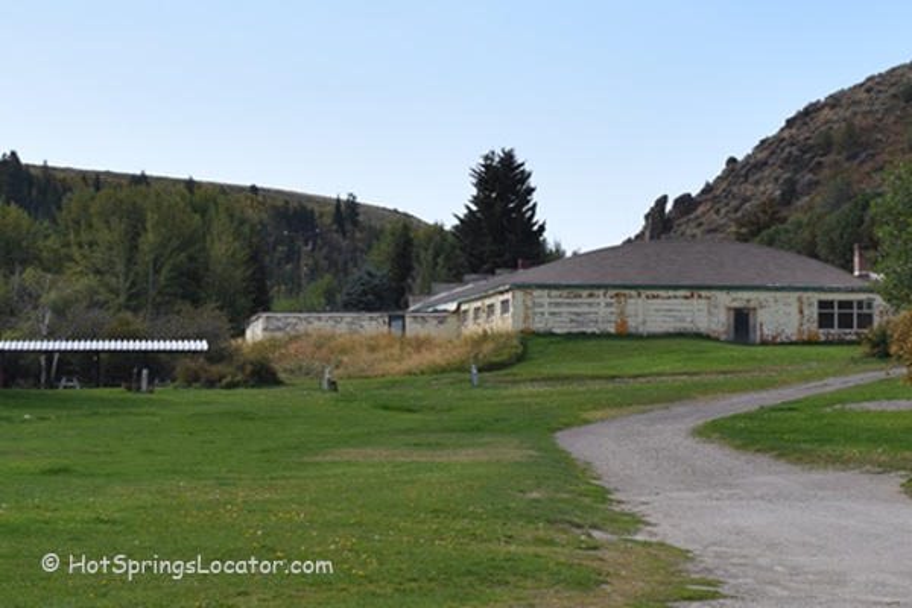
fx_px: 1178
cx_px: 456
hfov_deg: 42.3
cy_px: 304
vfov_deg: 28.9
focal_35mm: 46
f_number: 9
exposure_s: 1/200
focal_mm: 31
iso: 100
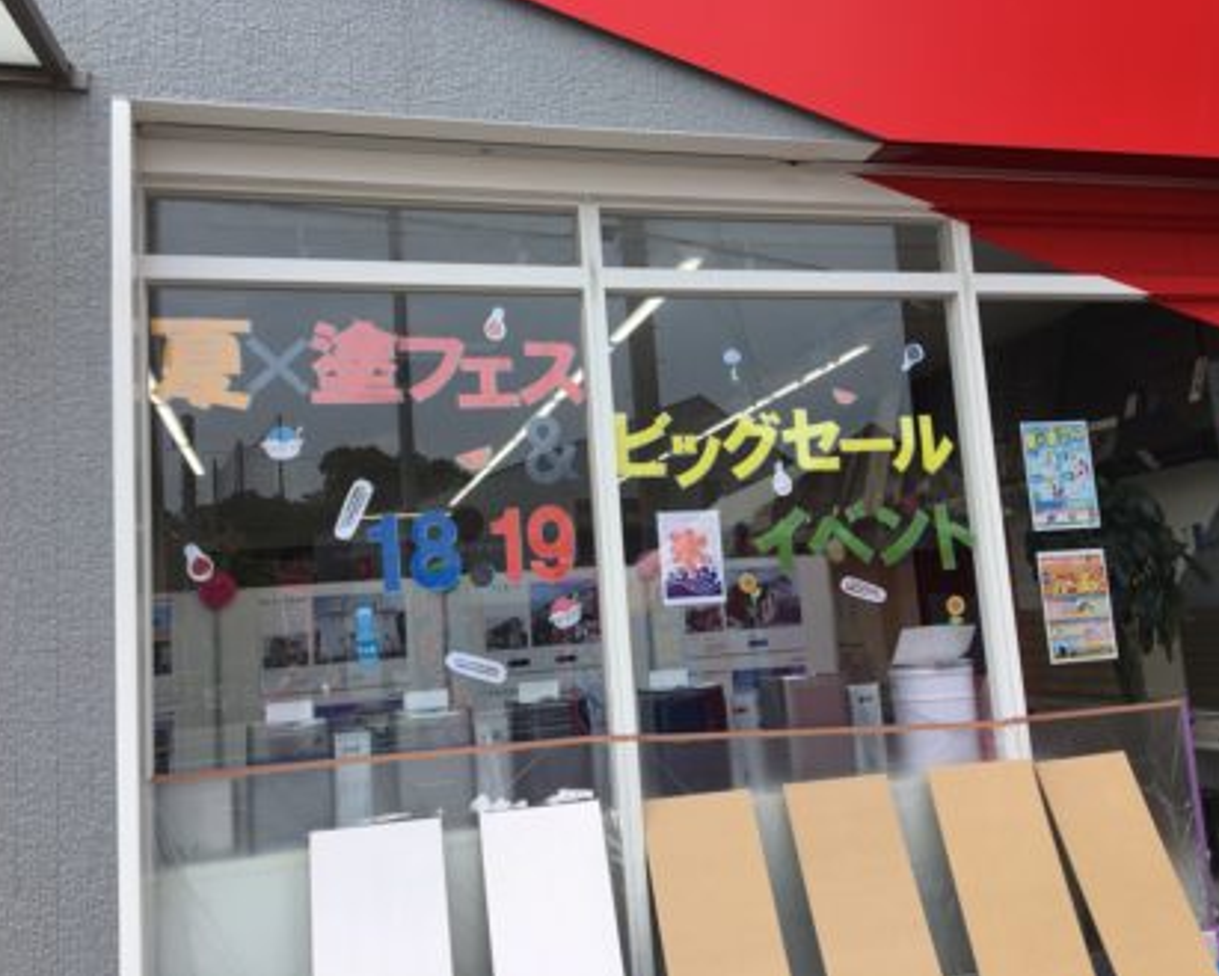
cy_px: 478
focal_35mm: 31
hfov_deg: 57.2
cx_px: 629
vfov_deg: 47.1
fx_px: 1119
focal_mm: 4.15
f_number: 2.2
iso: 25
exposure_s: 1/1166
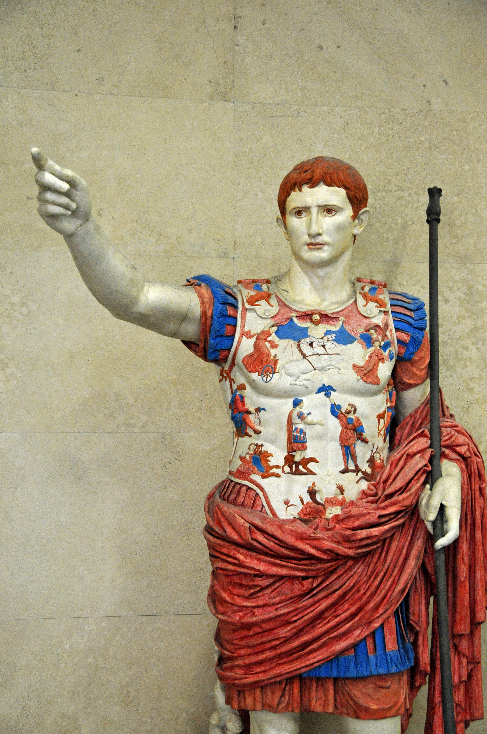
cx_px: 244
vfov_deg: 30.5
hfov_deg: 20.6
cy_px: 367
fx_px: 1343
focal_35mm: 66
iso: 1600
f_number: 4.5
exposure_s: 1/40
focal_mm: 44
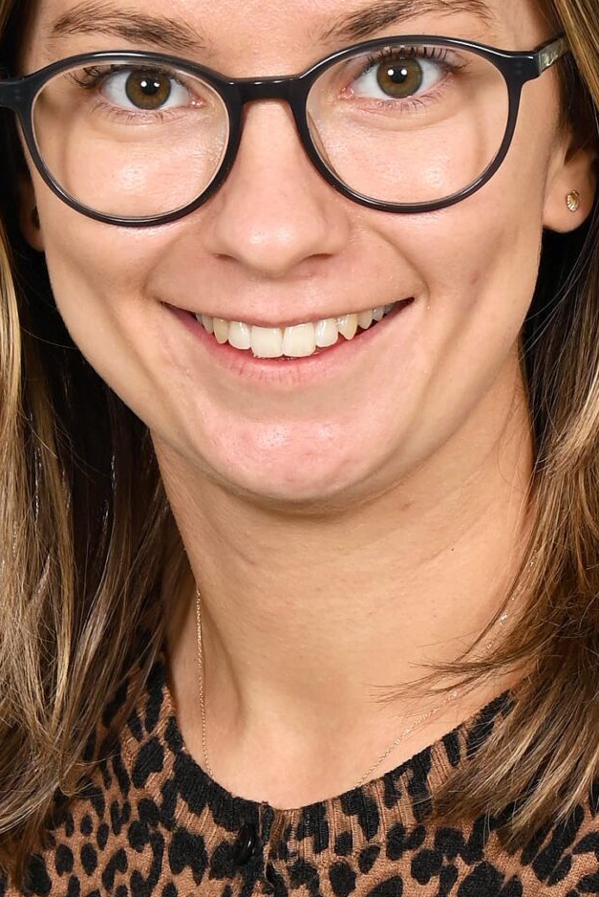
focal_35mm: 401
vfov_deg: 5.1
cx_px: 300
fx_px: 9989
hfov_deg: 3.4
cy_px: 524
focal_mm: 98
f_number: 11
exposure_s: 1/125
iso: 200
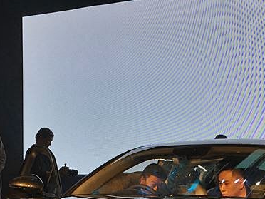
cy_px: 256
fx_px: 597
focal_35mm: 78
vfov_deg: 17.7
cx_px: 148
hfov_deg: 25.0
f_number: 2.2
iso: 32
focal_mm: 4.15
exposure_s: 1/100
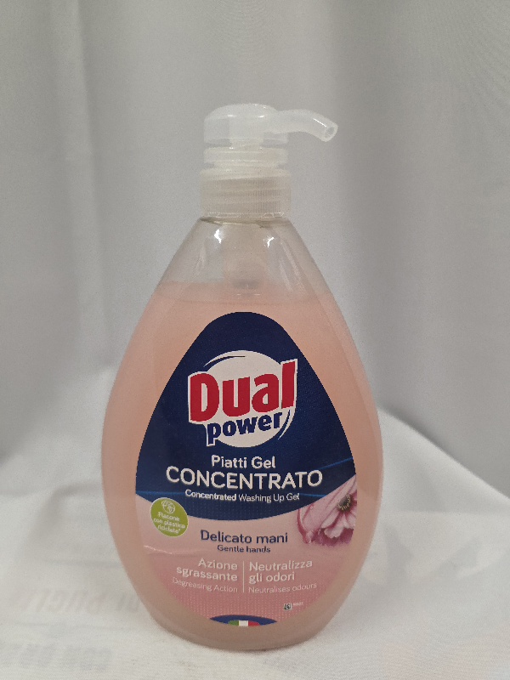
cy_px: 340
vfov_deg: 73.9
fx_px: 452
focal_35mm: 23
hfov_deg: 58.9
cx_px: 255
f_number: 1.7
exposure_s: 1/101
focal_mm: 6.3
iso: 320
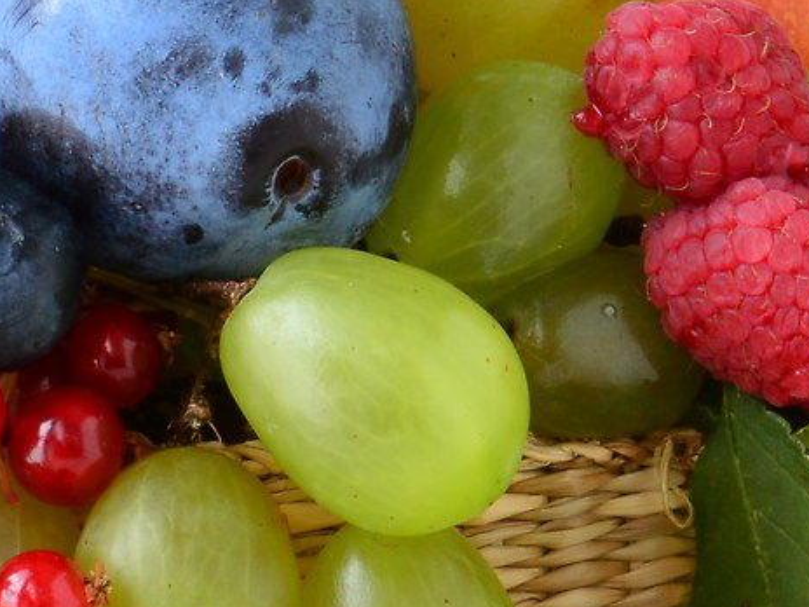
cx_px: 331
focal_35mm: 409
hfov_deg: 4.8
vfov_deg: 3.6
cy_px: 371
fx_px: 9570
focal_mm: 55
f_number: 18
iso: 100
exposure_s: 1.3
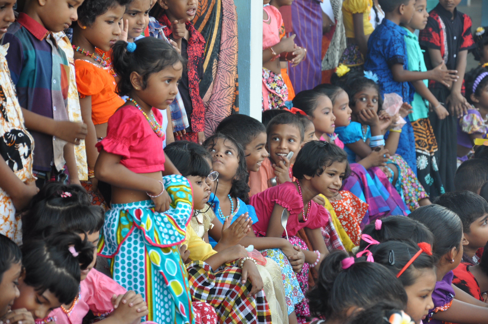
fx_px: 2132
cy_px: 162
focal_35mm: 158
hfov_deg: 13.1
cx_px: 244
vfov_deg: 8.7
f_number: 5.6
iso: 400
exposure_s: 1/125
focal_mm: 105
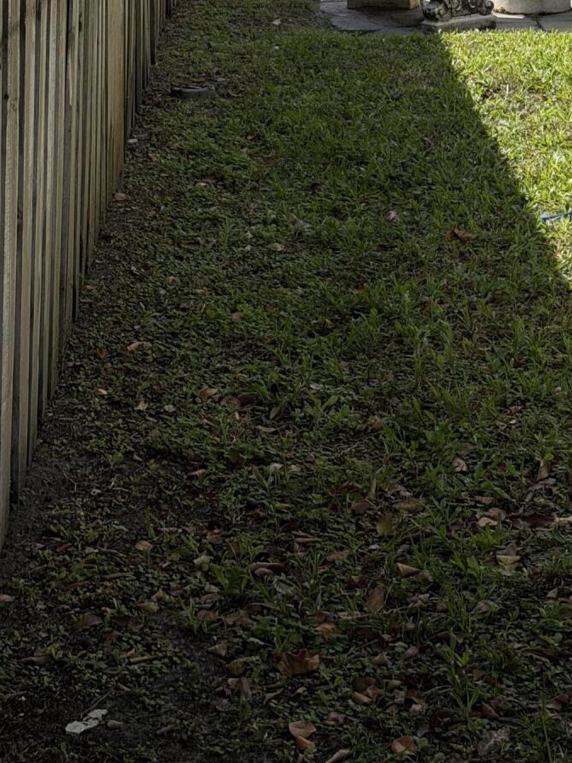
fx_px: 2357
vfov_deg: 17.9
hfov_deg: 13.6
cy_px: -18
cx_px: 626
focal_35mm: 107
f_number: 1.78
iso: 64
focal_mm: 6.76
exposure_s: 1/4098
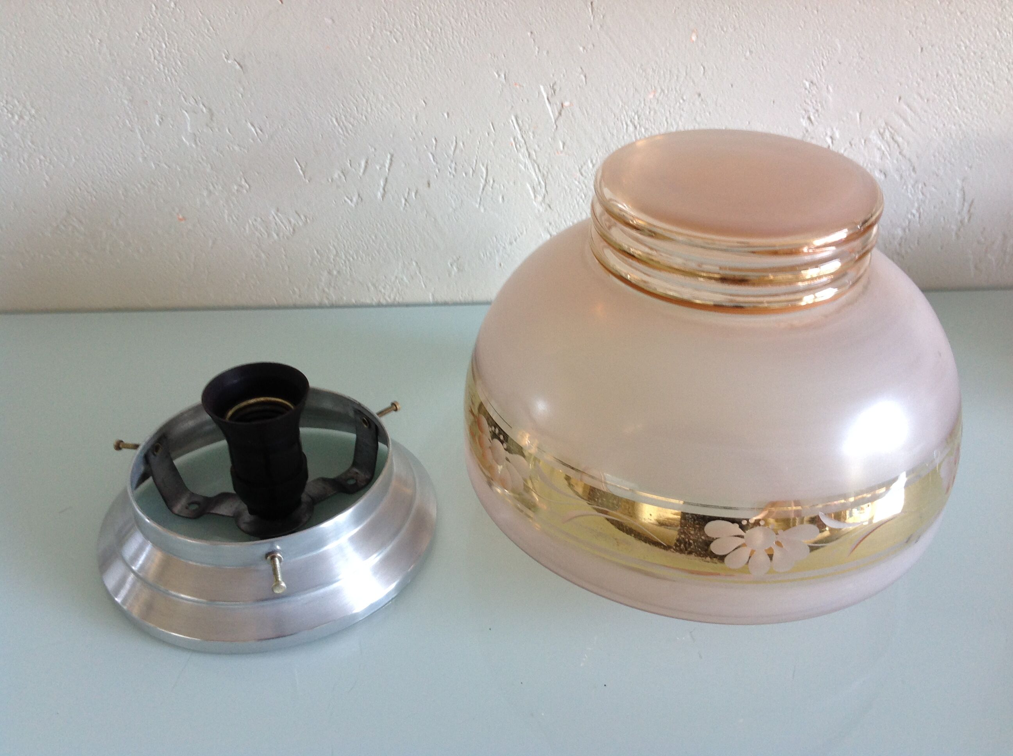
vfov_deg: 40.6
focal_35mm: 35
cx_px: 506
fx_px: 1023
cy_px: 378
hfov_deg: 52.7
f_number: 2.4
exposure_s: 1/15
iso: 80
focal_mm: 4.28
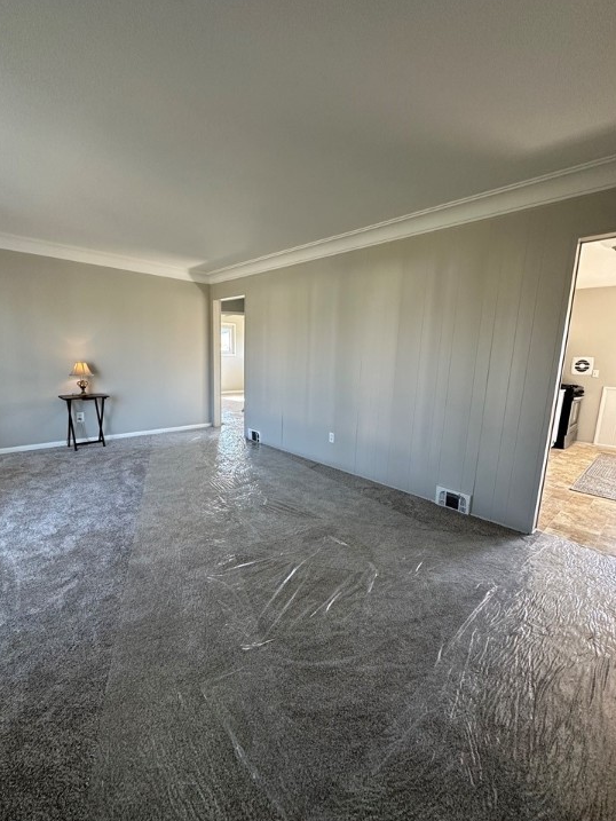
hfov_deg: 81.8
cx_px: 306
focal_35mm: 15
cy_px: 416
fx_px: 356
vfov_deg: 98.2
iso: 200
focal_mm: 2.22
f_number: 2.2
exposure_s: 1/99
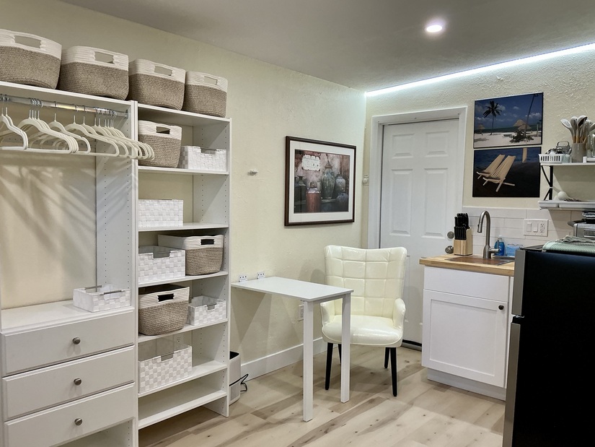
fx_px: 499
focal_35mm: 29
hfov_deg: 61.7
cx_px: 298
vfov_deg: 48.2
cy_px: 224
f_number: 1.8
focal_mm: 3
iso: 64
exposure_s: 1/60
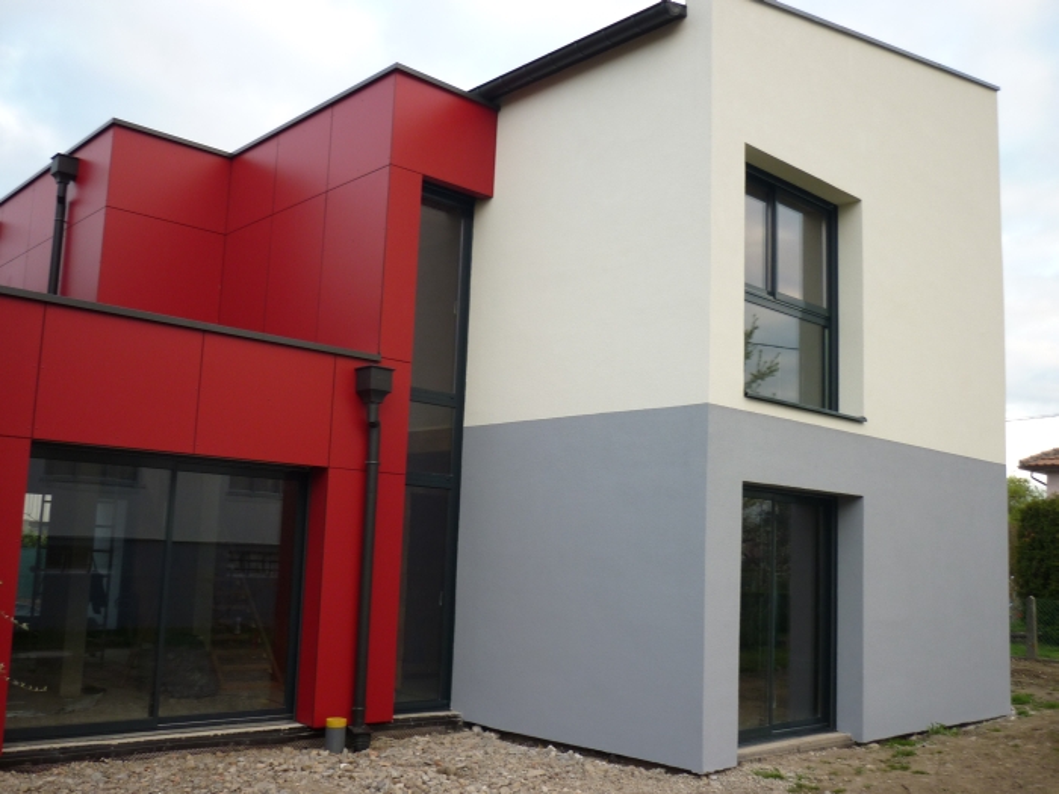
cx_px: 530
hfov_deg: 55.4
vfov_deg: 42.9
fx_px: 1010
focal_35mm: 33
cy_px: 397
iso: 80
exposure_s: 1/100
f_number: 2.8
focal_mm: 5.5
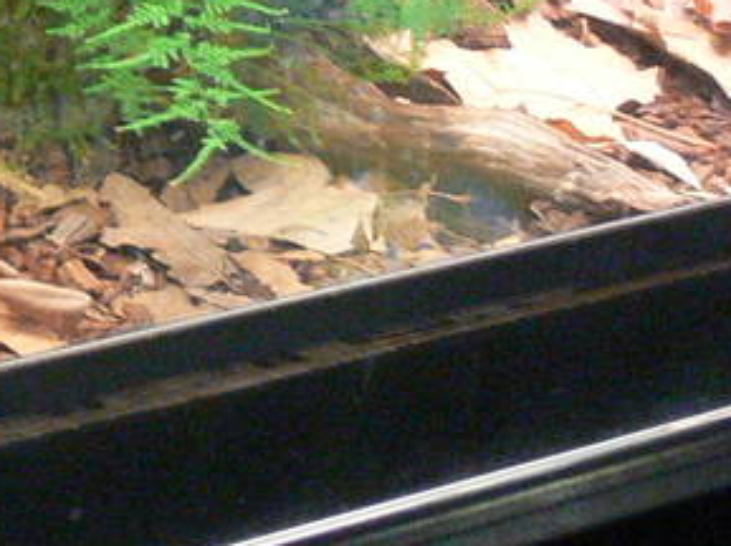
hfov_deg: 10.1
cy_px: 48
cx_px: -35
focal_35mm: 194
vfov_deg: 7.6
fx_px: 4092
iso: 200
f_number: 2.8
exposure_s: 1/8
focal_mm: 7.4
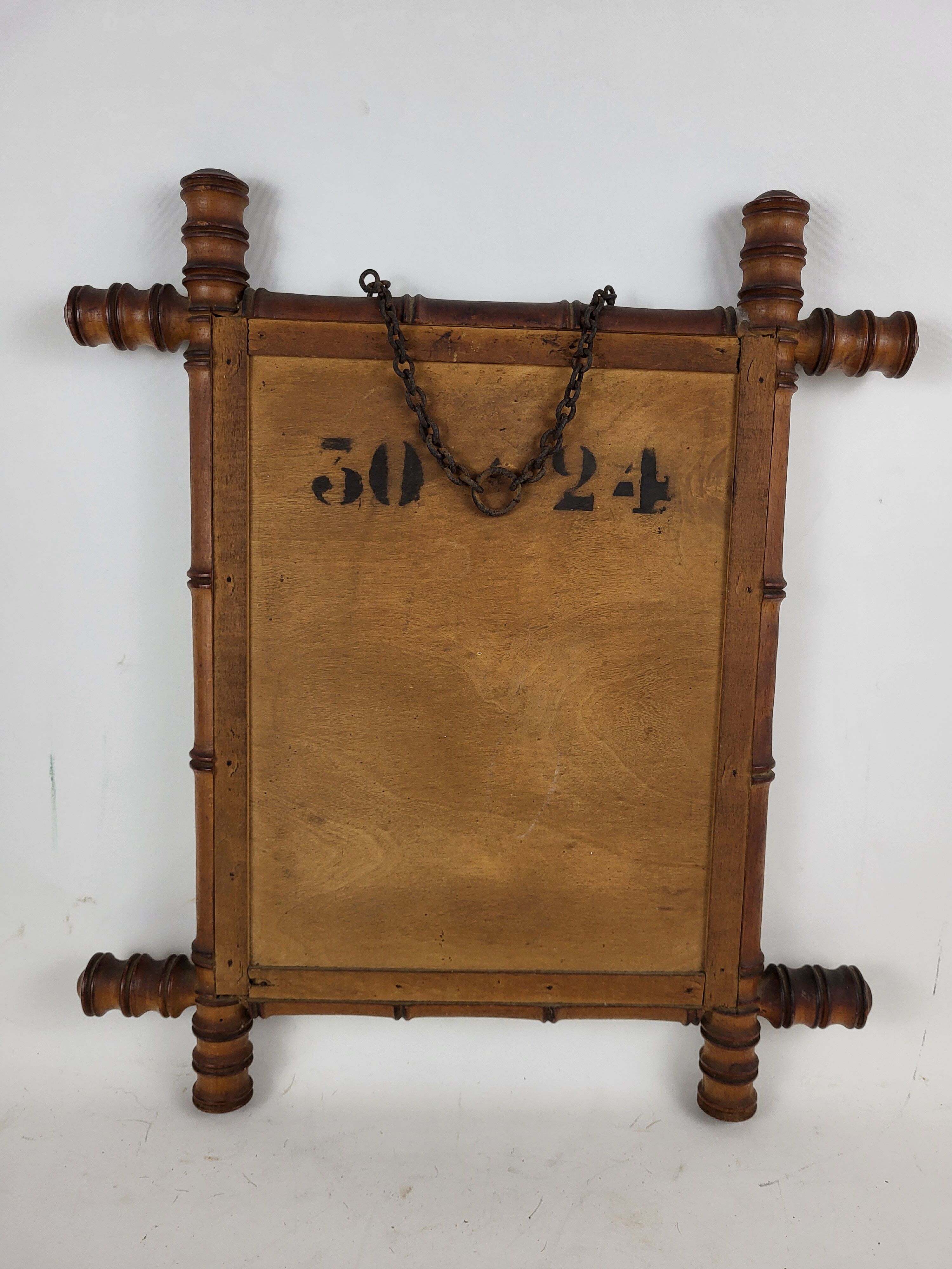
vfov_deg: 67.3
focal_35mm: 26
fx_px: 953
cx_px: 476
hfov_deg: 53.1
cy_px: 634
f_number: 1.8
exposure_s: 1/100
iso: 250
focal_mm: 5.4
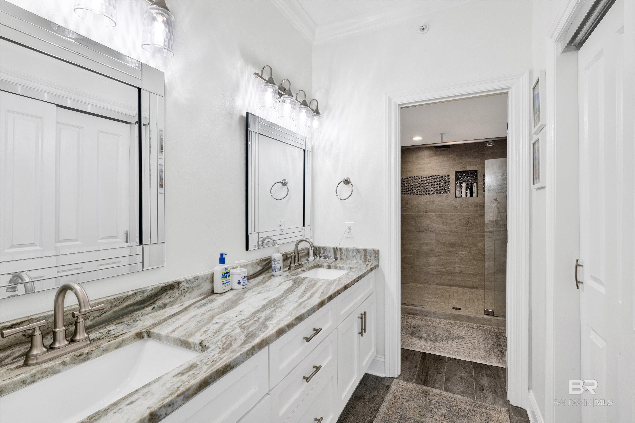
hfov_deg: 95.0
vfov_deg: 72.1
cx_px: 318
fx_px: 291
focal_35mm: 16
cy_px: 212
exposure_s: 1/25
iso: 400
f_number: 11
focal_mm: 16.5
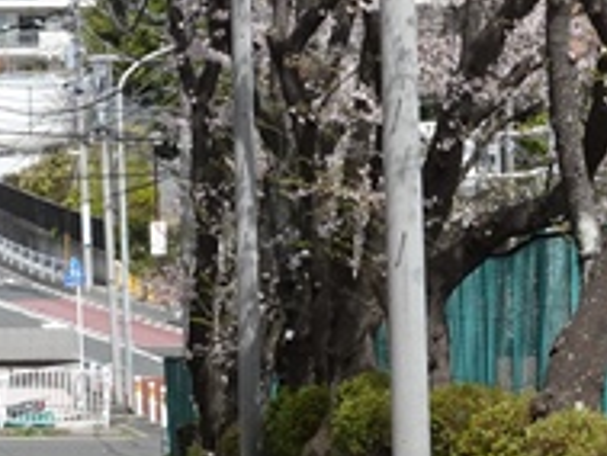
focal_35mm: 290
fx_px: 5088
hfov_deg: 6.8
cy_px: 342
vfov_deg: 5.1
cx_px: 0
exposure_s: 1/500
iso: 1000
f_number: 8
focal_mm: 32.7
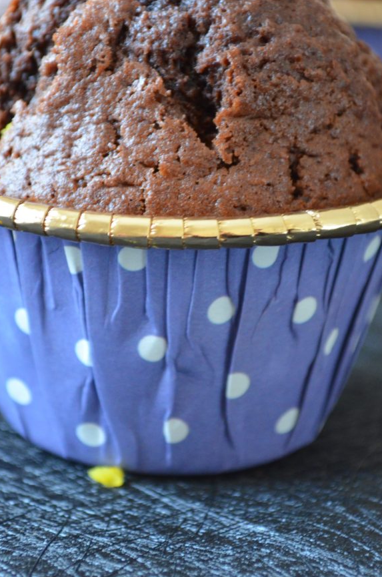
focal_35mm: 117
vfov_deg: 17.5
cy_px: 210
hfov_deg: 11.7
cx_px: 177
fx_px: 1866
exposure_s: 1/30
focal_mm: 55
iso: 1600
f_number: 5.6
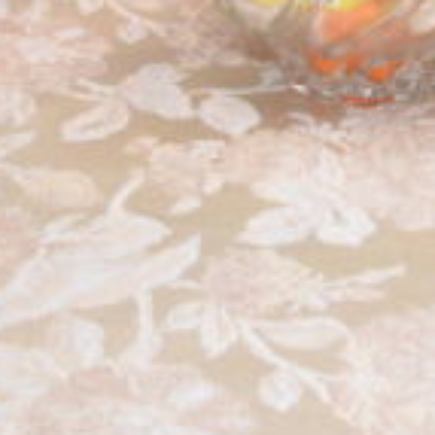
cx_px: 347
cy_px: -563
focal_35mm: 164
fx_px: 2332
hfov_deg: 10.6
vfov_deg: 9.6
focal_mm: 18
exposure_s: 1/125
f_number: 6.3
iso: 1600
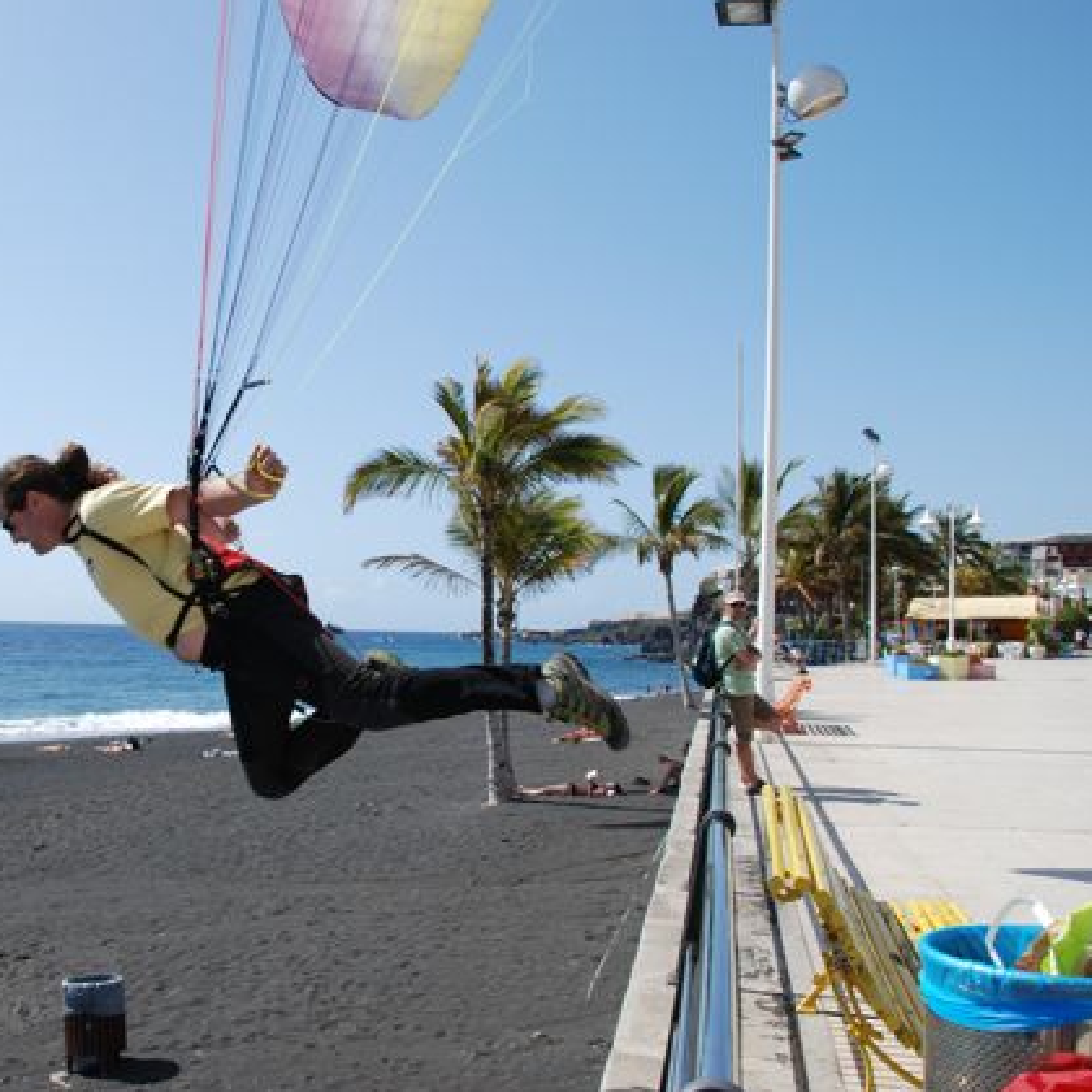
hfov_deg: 46.0
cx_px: 315
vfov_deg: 47.2
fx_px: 1249
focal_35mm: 35
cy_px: 551
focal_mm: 18
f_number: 8
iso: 100
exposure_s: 1/250
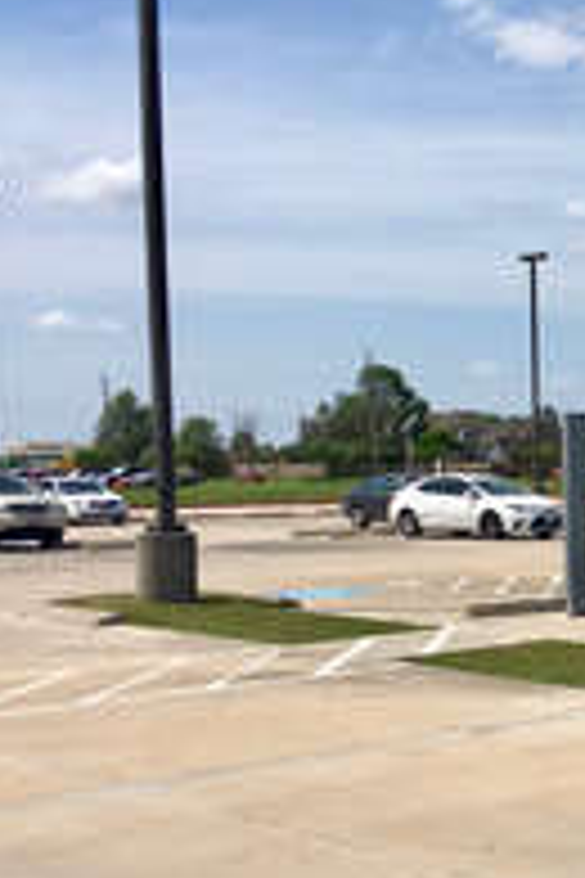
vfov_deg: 32.2
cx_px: 783
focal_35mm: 62
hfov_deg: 19.9
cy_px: 567
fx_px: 1511
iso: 25
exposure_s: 1/3077
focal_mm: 4.15
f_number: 2.2
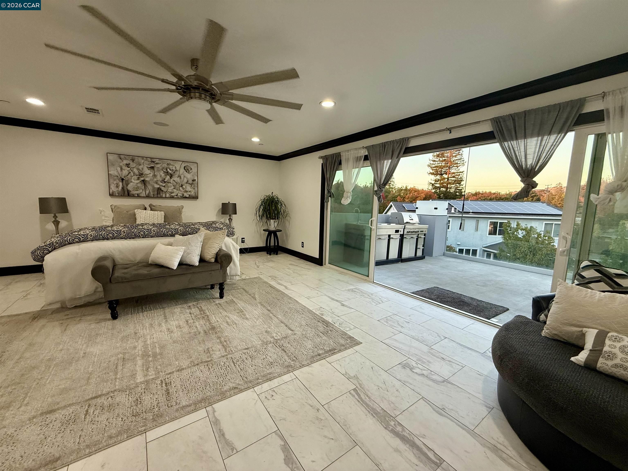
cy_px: 236
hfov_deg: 102.1
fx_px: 254
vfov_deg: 85.7
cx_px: 314
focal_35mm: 14
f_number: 2.2
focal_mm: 2.22
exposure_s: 1/120
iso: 160
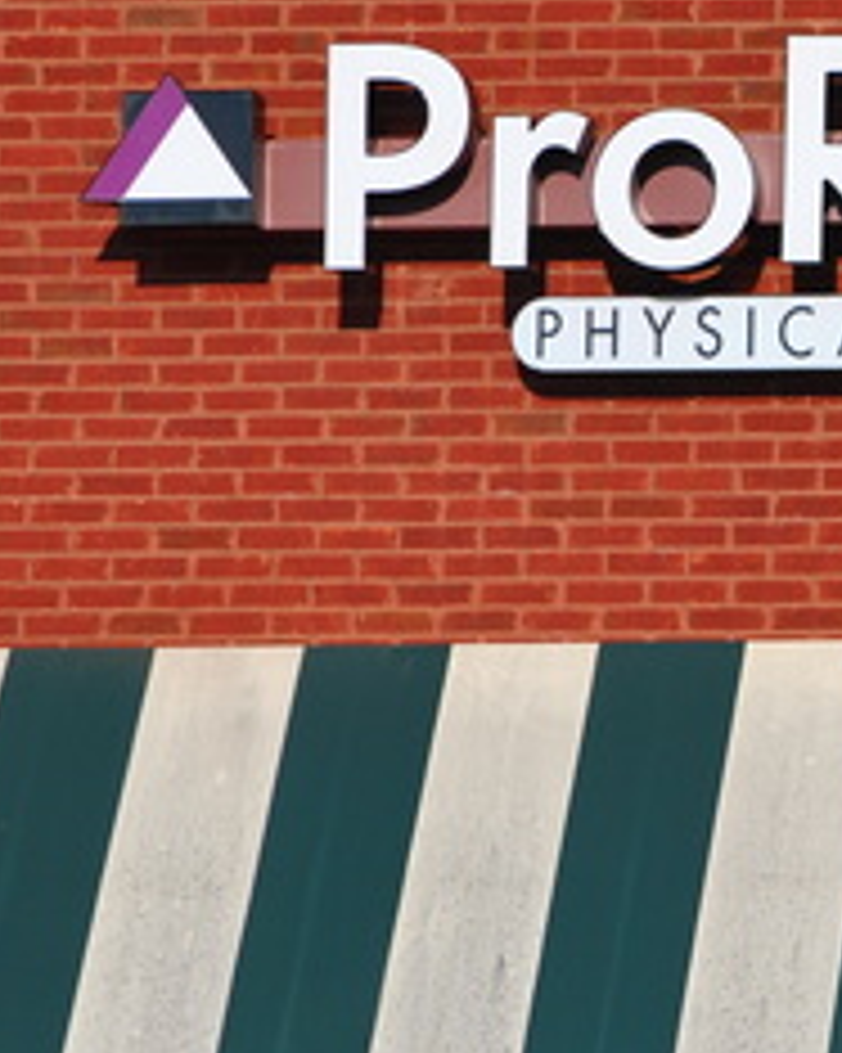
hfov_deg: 4.2
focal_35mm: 365
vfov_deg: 5.3
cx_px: 853
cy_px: 378
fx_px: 11377
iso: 100
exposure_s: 1/640
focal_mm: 98
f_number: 6.3
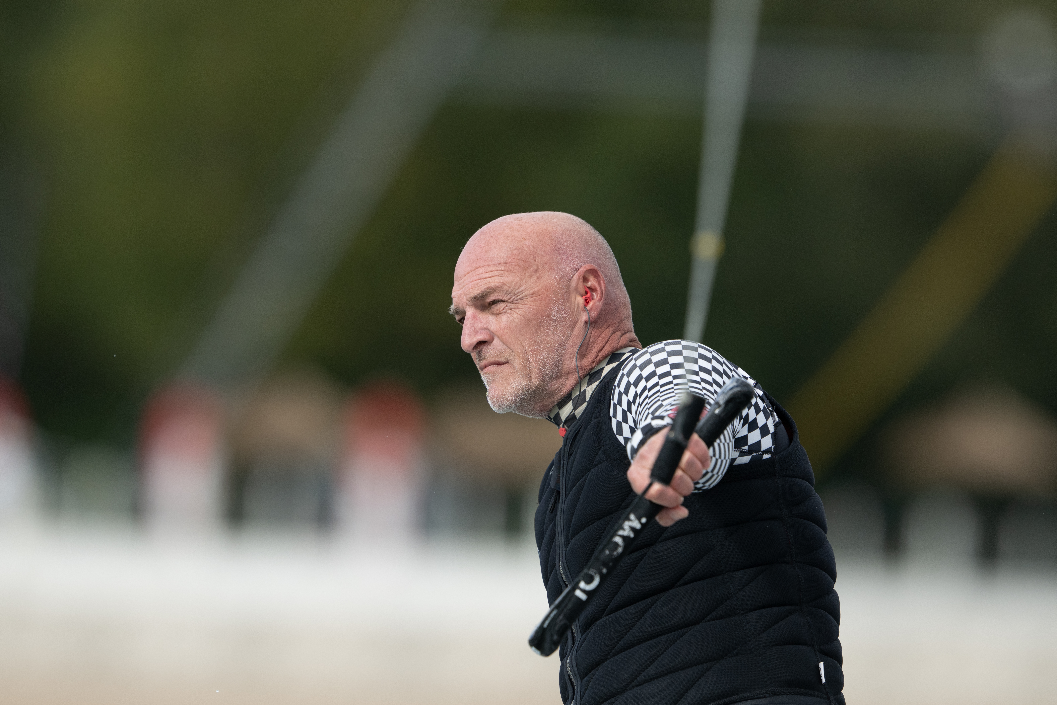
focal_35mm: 623
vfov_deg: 2.2
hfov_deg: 3.3
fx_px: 18291
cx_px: 541
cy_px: 289
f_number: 4
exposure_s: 1/2500
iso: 320
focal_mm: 400
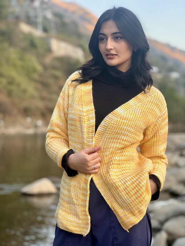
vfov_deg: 25.3
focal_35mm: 77
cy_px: 123
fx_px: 549
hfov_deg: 19.1
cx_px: 92
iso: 50
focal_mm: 9
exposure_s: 1/99
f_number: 2.8
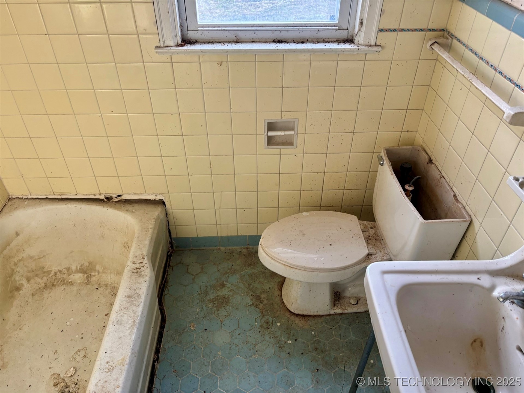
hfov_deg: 67.3
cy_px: 196
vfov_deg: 53.1
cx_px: 262
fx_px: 394
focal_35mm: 26
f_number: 1.6
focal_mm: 5.96
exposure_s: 1/60
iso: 160
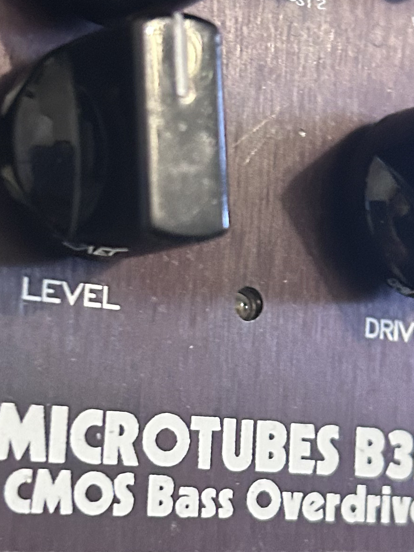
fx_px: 1420
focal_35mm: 89
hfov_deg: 16.6
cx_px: 248
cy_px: 337
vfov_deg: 22.0
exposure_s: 1/33
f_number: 1.5
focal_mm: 5.7
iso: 400
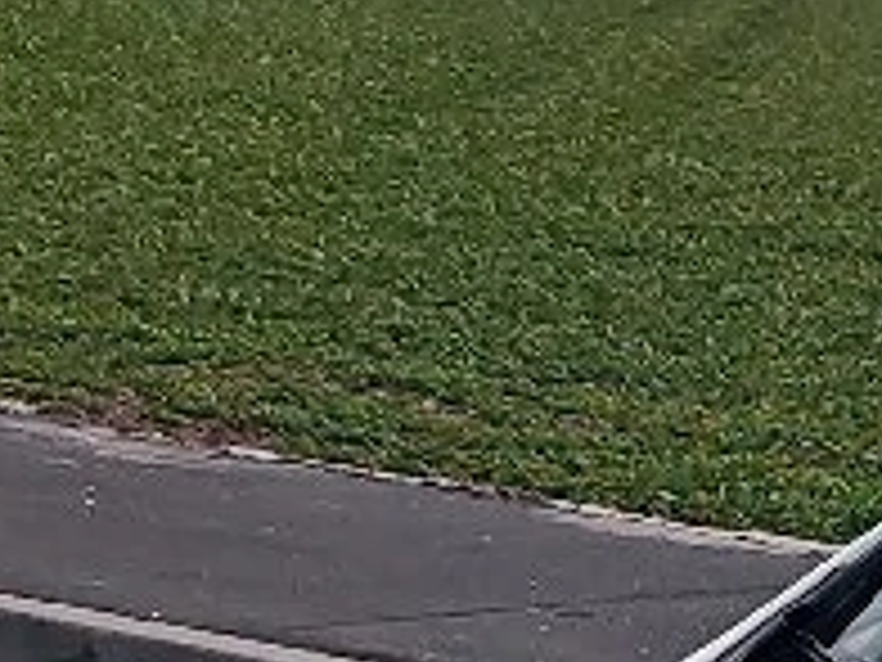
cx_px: 1732
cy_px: 1238
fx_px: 7007
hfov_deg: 7.0
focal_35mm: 275
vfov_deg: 5.3
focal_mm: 6.12
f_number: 1.9
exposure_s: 1/1667
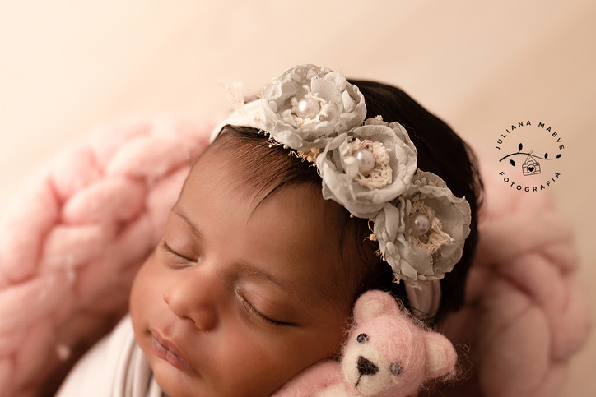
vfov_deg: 23.0
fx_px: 960
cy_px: 323
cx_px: 360
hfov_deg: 34.4
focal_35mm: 58
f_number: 2.8
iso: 160
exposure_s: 1/125
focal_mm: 35
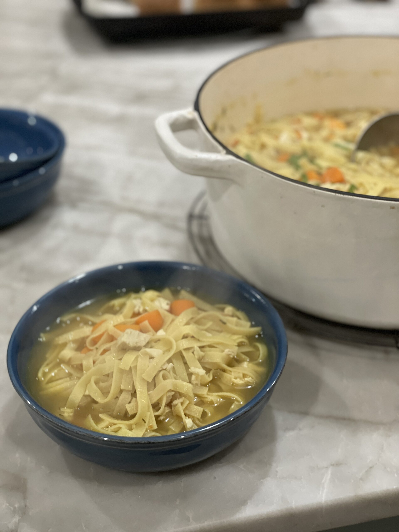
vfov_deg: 36.8
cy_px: 266
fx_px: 799
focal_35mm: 52
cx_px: 200
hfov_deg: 28.0
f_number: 2
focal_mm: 6
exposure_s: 1/40
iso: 320
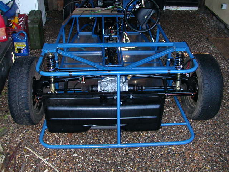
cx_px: 114
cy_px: 86
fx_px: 245
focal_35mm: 37
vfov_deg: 38.7
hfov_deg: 50.1
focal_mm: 5.6
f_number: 2.7
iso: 200
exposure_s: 1/59.9
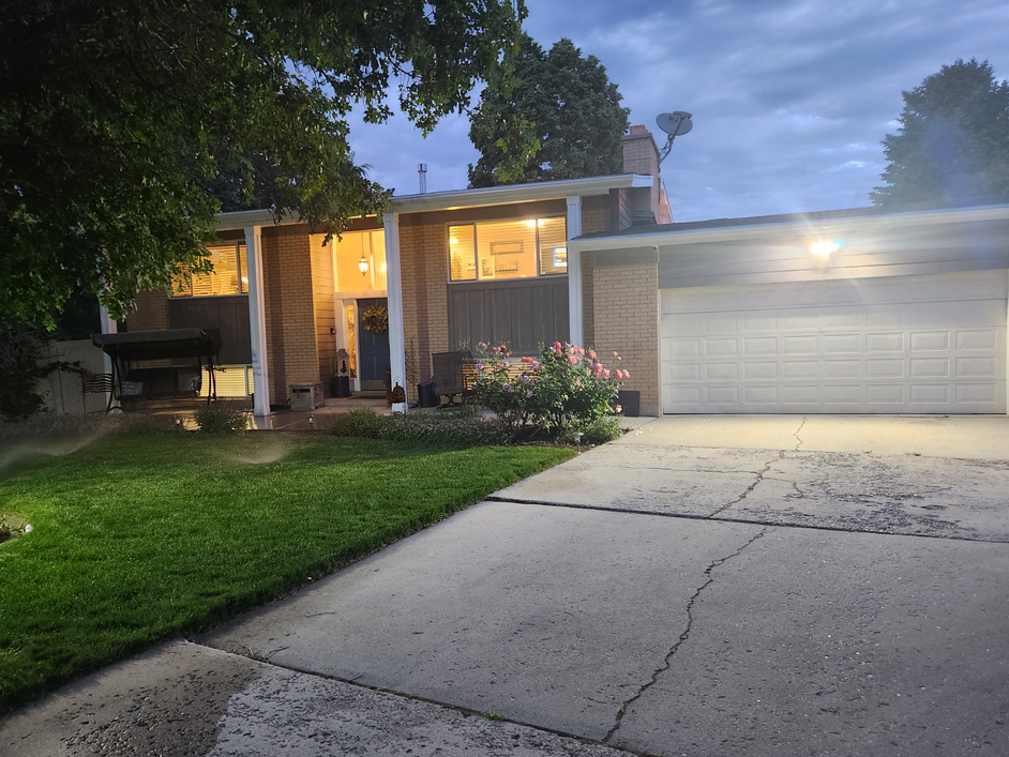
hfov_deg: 69.4
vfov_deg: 54.8
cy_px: 407
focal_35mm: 25
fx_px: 729
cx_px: 495
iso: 640
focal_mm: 5.4
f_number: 1.8
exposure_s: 1/30
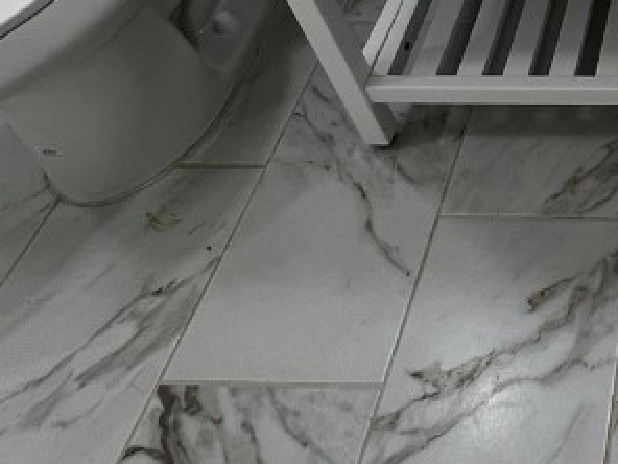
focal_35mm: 45
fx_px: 803
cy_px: -109
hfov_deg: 33.6
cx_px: 754
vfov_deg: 27.8
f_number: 1.8
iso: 64
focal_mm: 1.57
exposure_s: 1/120
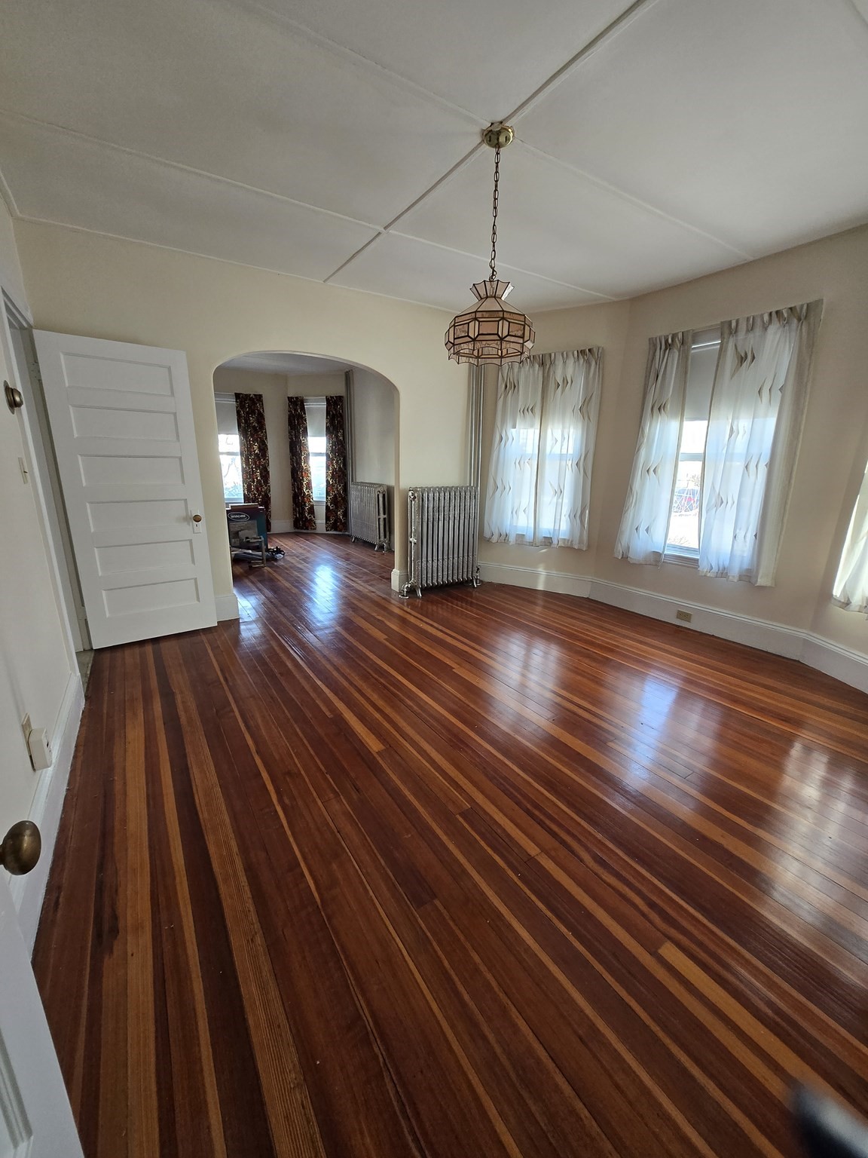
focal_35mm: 13
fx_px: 435
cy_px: 579
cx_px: 434
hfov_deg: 89.9
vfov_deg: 106.2
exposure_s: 1/60
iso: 100
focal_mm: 1.7
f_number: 2.2
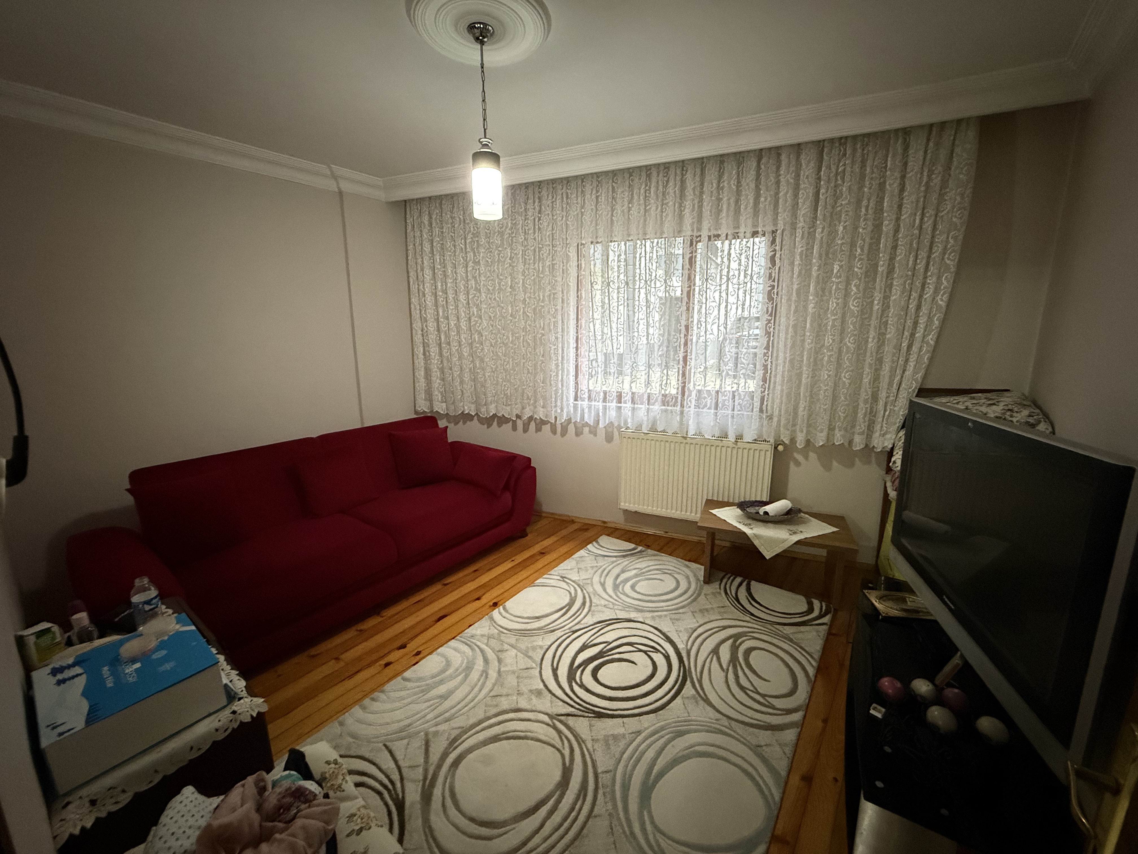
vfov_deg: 85.7
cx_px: 569
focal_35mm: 14
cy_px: 427
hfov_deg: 102.1
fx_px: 460
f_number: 2.2
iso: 1000
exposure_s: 1/50
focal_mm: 2.22
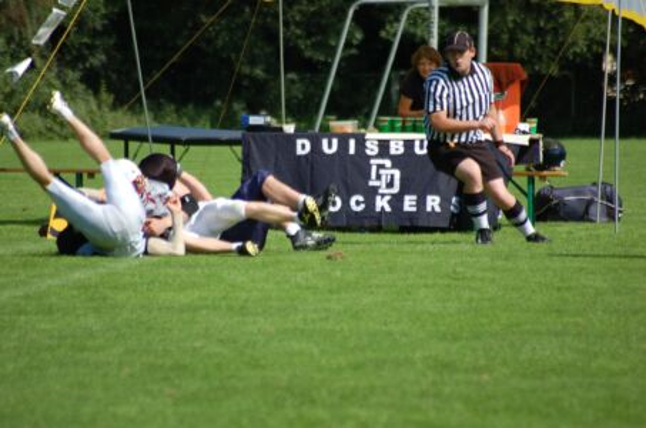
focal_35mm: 450
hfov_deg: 4.6
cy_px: 214
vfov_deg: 3.0
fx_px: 8058
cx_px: 323
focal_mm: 300
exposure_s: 1/1000
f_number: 5.6
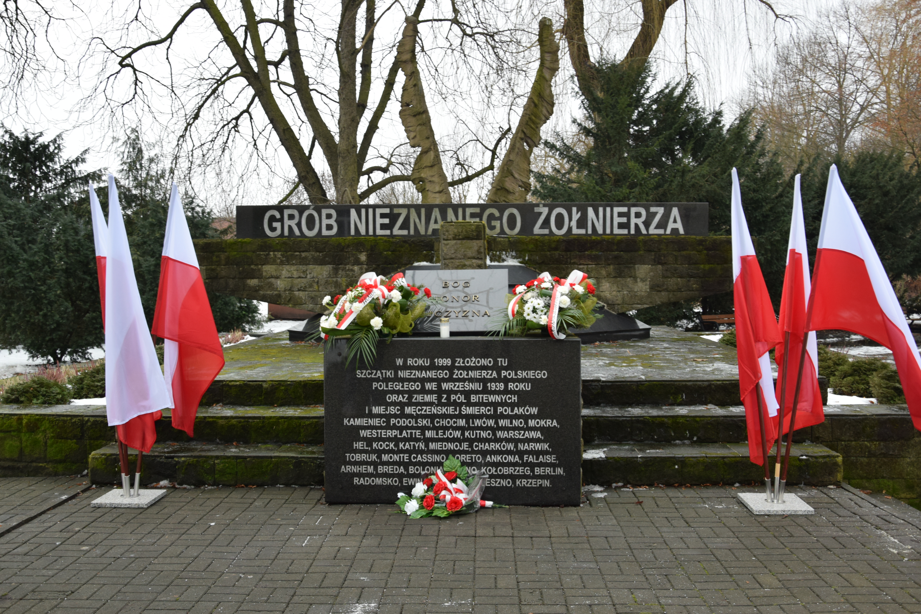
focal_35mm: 36
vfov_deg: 36.9
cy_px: 307
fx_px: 921
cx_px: 460
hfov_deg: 53.1
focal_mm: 24
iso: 400
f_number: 7.1
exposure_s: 1/200
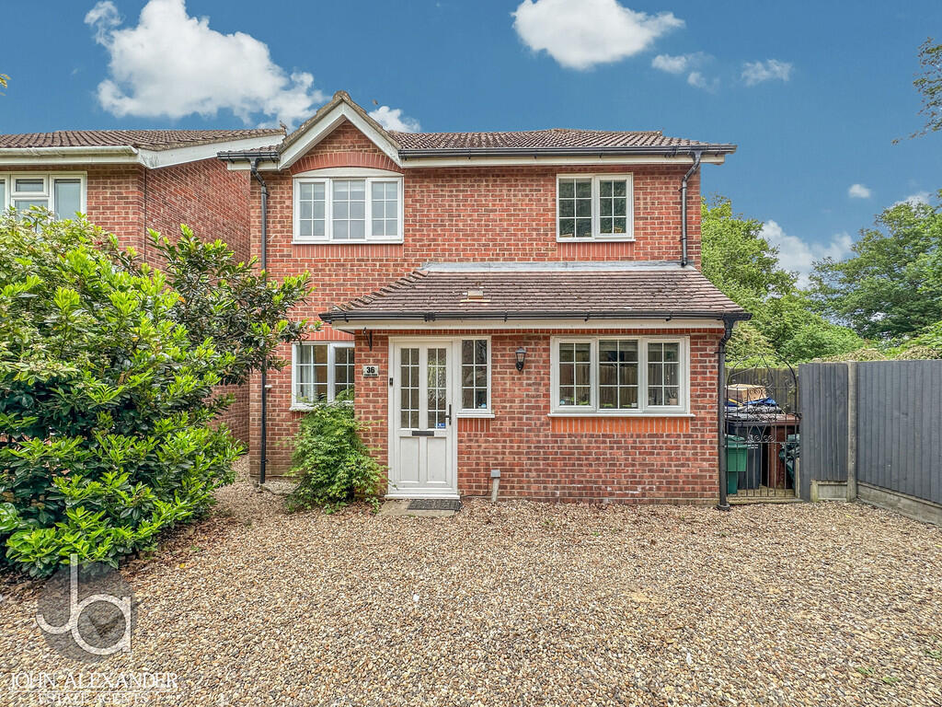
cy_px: 354
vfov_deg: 85.7
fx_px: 381
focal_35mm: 14
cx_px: 471
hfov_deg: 102.1
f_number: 2.2
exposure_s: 1/160
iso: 40
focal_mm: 2.22
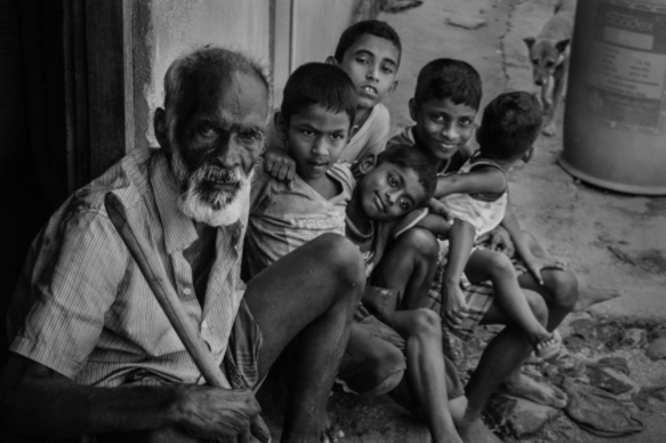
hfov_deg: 28.1
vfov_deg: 18.9
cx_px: 333
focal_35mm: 72
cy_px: 222
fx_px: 1331
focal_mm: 48
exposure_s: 1/320
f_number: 5.3
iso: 400
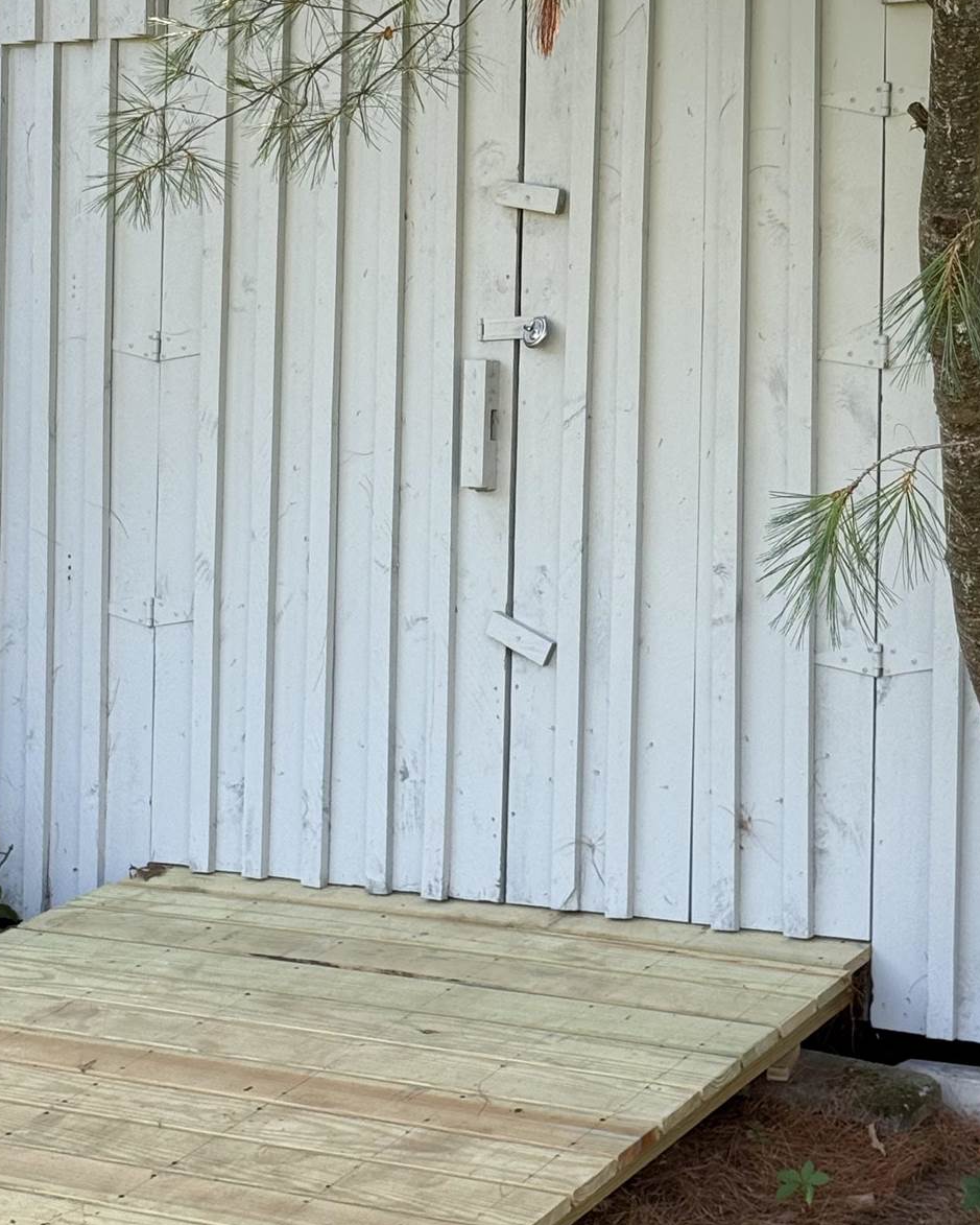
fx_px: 3334
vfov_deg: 20.7
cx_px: 559
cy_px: 409
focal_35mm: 92
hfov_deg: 16.7
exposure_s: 1/516
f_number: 1.78
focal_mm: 6.76
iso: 100
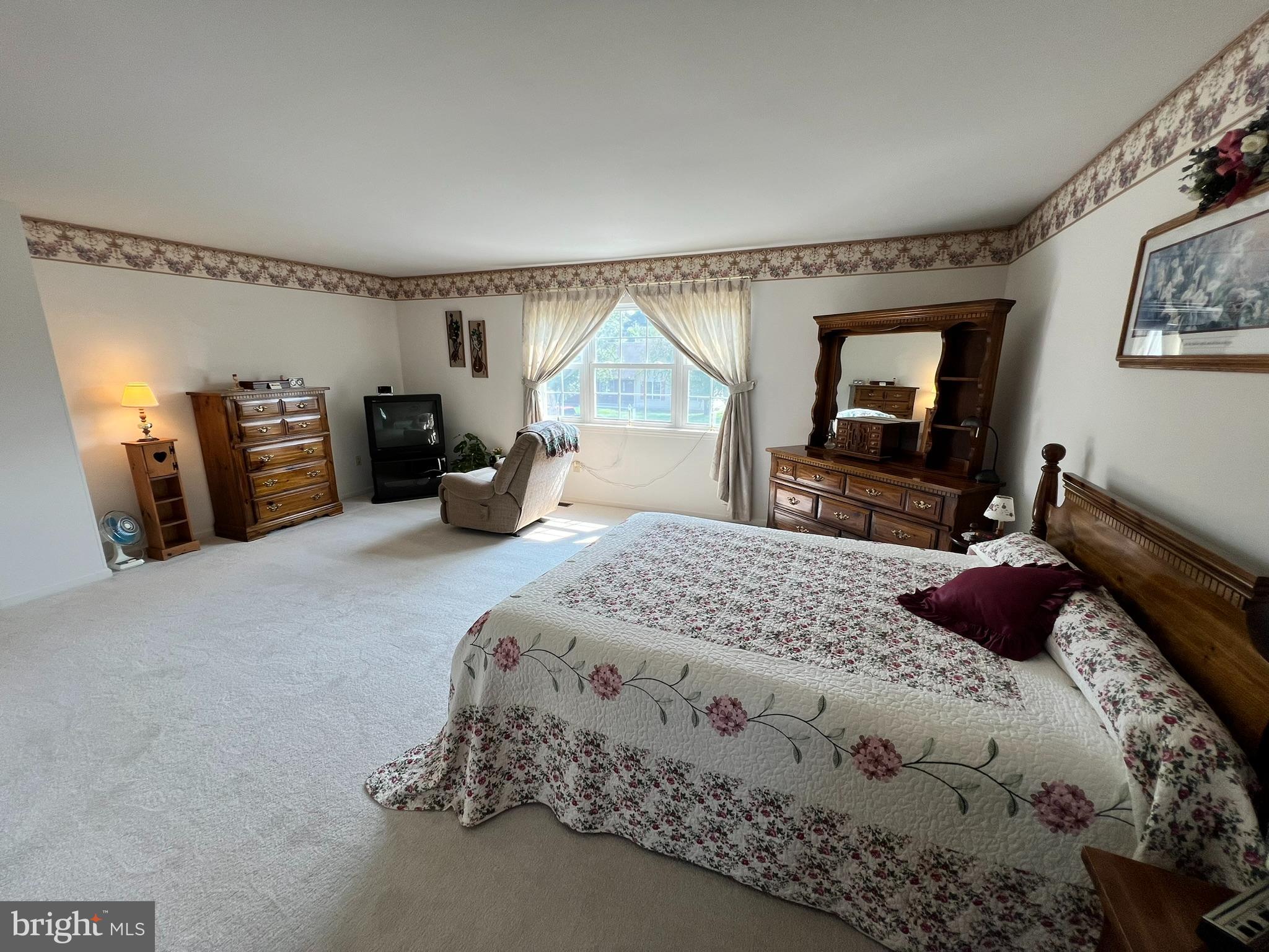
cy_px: 476
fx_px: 477
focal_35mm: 13
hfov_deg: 106.2
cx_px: 634
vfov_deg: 89.9
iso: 50
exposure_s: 1/120
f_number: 1.8
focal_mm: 1.57
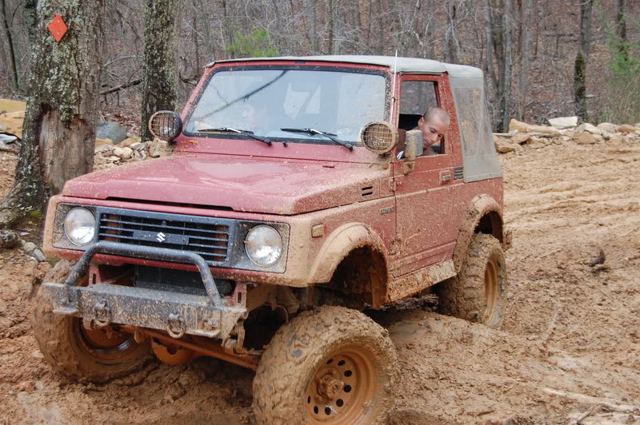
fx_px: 1066
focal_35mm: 60
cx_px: 320
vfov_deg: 22.6
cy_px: 212
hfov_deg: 33.4
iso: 200
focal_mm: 40
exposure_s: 1/125
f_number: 5.6
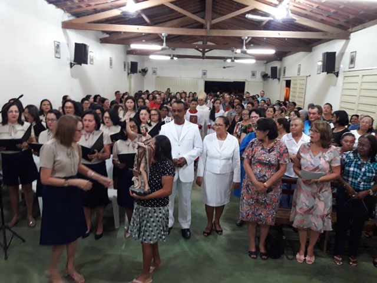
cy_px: 142
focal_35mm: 28
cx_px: 188
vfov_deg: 49.7
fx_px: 305
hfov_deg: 63.4
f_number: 1.9
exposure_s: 1/24
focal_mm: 3.7
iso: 320
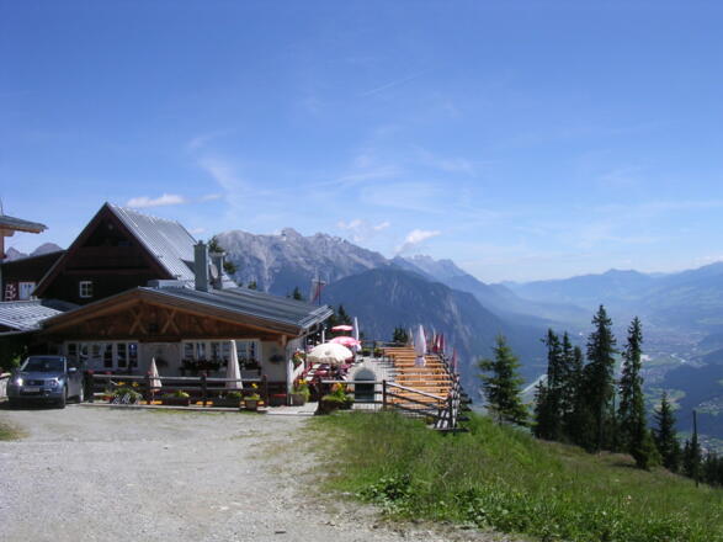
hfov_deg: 49.0
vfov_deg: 37.7
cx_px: 362
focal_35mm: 38
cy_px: 271
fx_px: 794
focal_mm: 5.8
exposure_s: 1/335
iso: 100
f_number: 5.6
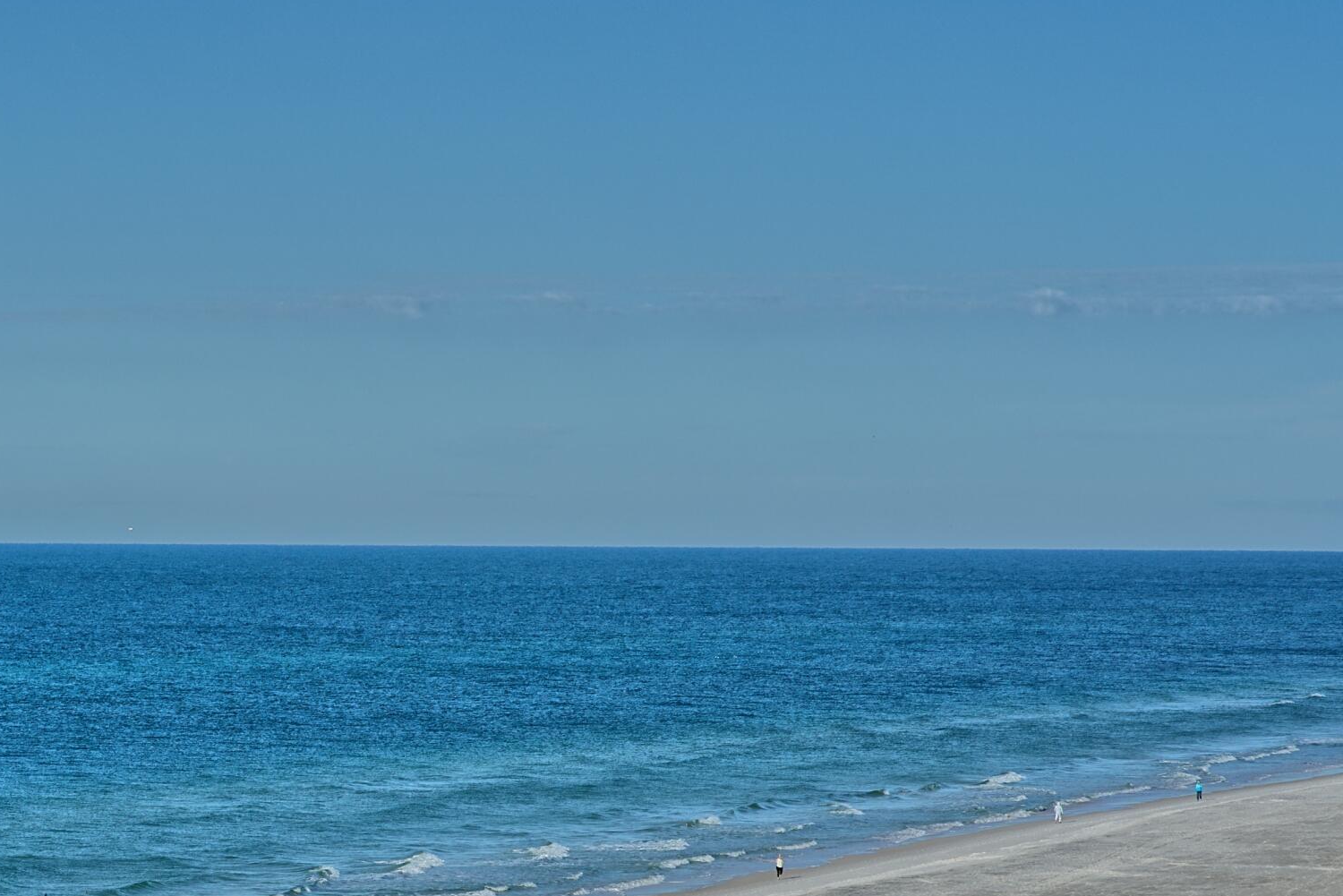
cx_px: 244
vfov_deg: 8.1
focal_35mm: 170
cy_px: 803
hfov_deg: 12.0
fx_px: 6343
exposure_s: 1/350
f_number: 9.5
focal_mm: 85
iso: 100
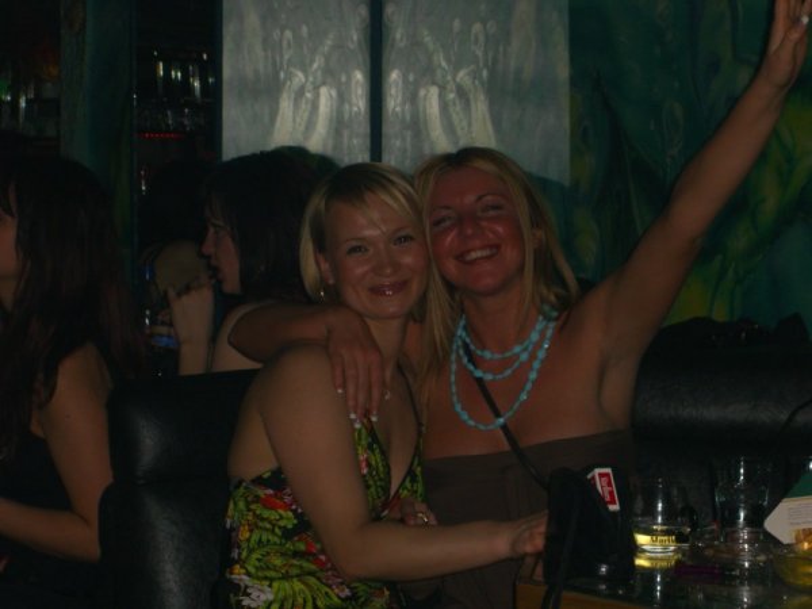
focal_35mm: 114
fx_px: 2674
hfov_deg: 17.3
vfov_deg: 13.0
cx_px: 406
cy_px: 304
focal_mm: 23.7
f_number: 5.1
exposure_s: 1/60
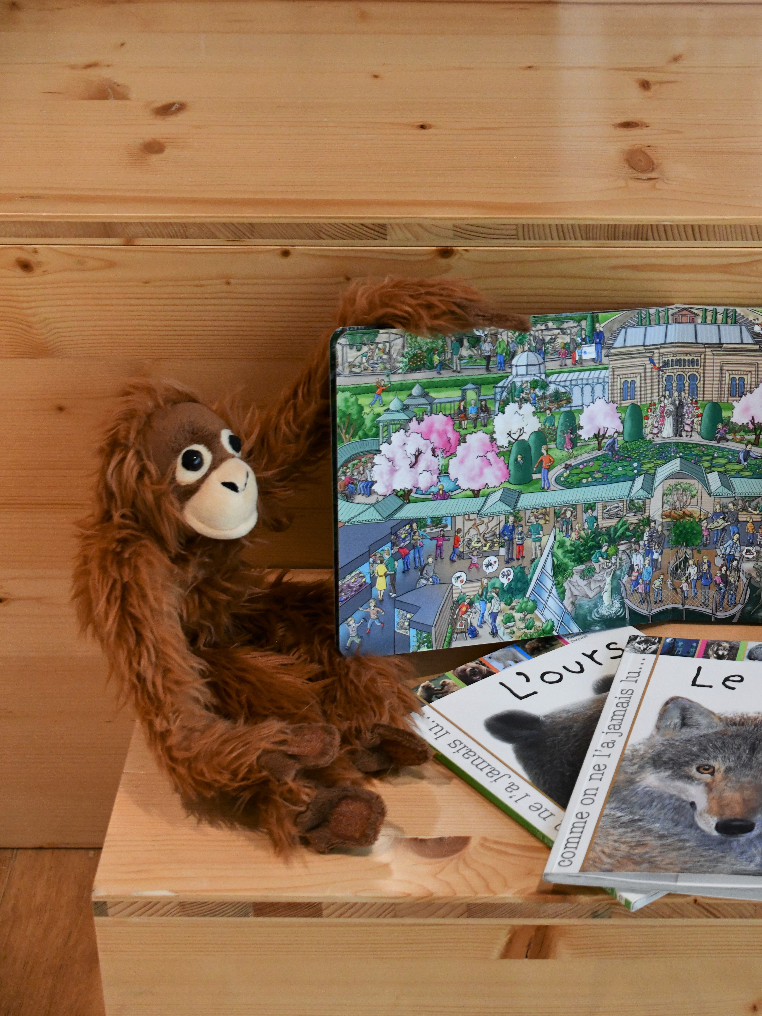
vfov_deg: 19.4
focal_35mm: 101
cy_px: 508
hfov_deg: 14.4
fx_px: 2965
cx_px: 744
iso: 3200
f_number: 7.1
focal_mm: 70
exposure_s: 1/320
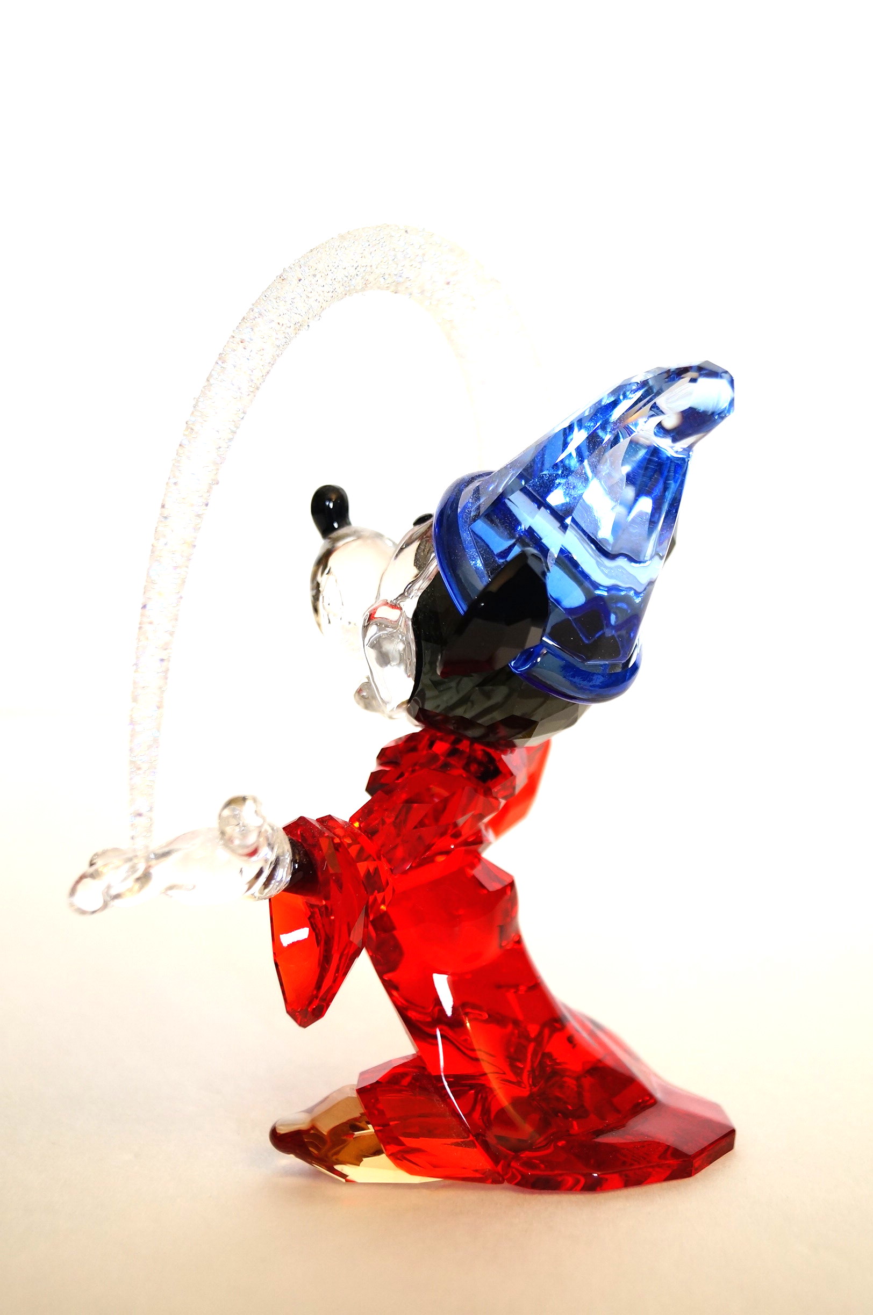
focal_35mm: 52
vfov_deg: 37.9
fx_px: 1916
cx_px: 436
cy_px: 658
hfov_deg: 25.7
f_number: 5
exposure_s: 1/60
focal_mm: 35
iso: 400
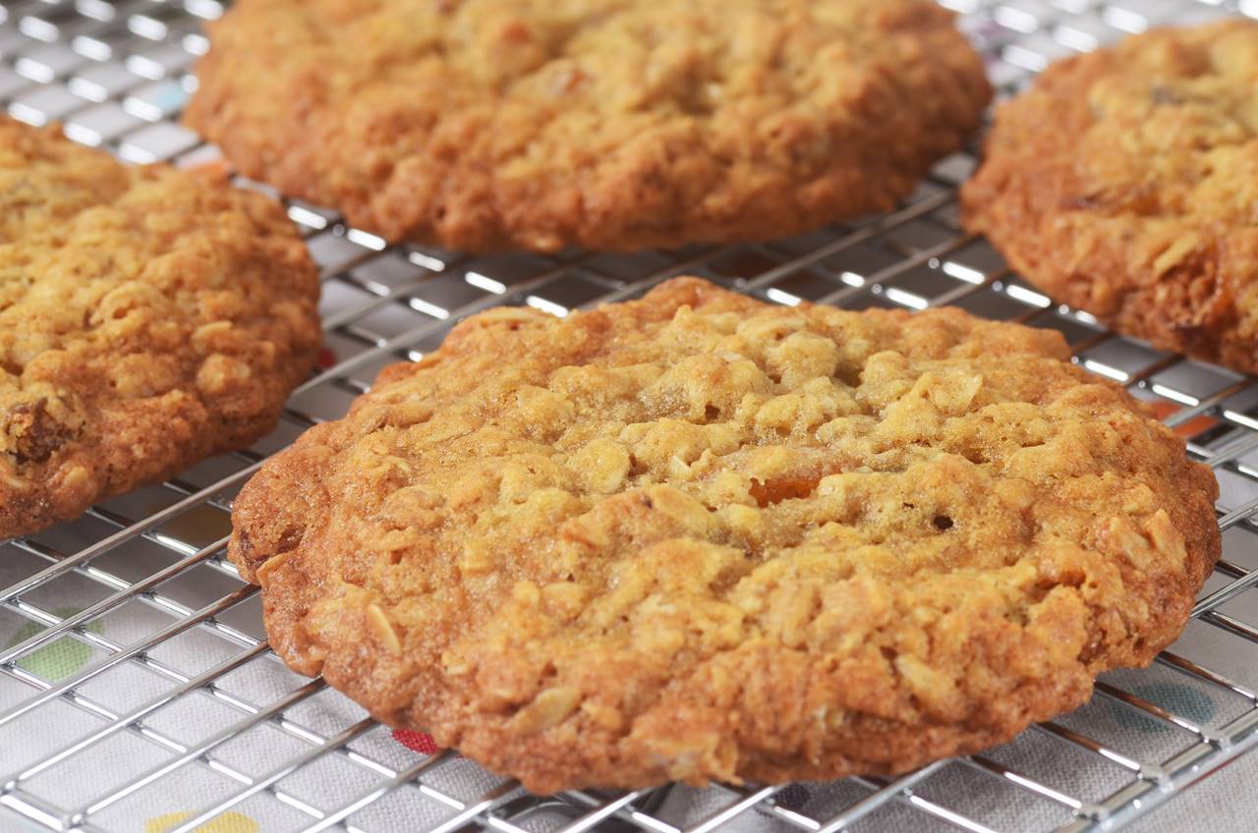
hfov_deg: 13.1
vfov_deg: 8.7
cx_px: 629
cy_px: 416
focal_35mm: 158
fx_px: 5493
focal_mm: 105
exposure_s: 1/30
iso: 100
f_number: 8
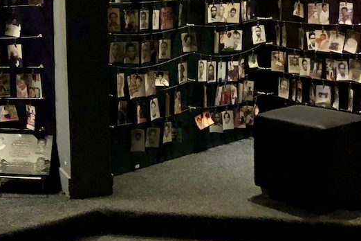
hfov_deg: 28.6
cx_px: 18
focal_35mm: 67
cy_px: 2
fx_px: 672
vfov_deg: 19.7
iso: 320
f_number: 1.8
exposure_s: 1/4
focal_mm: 4
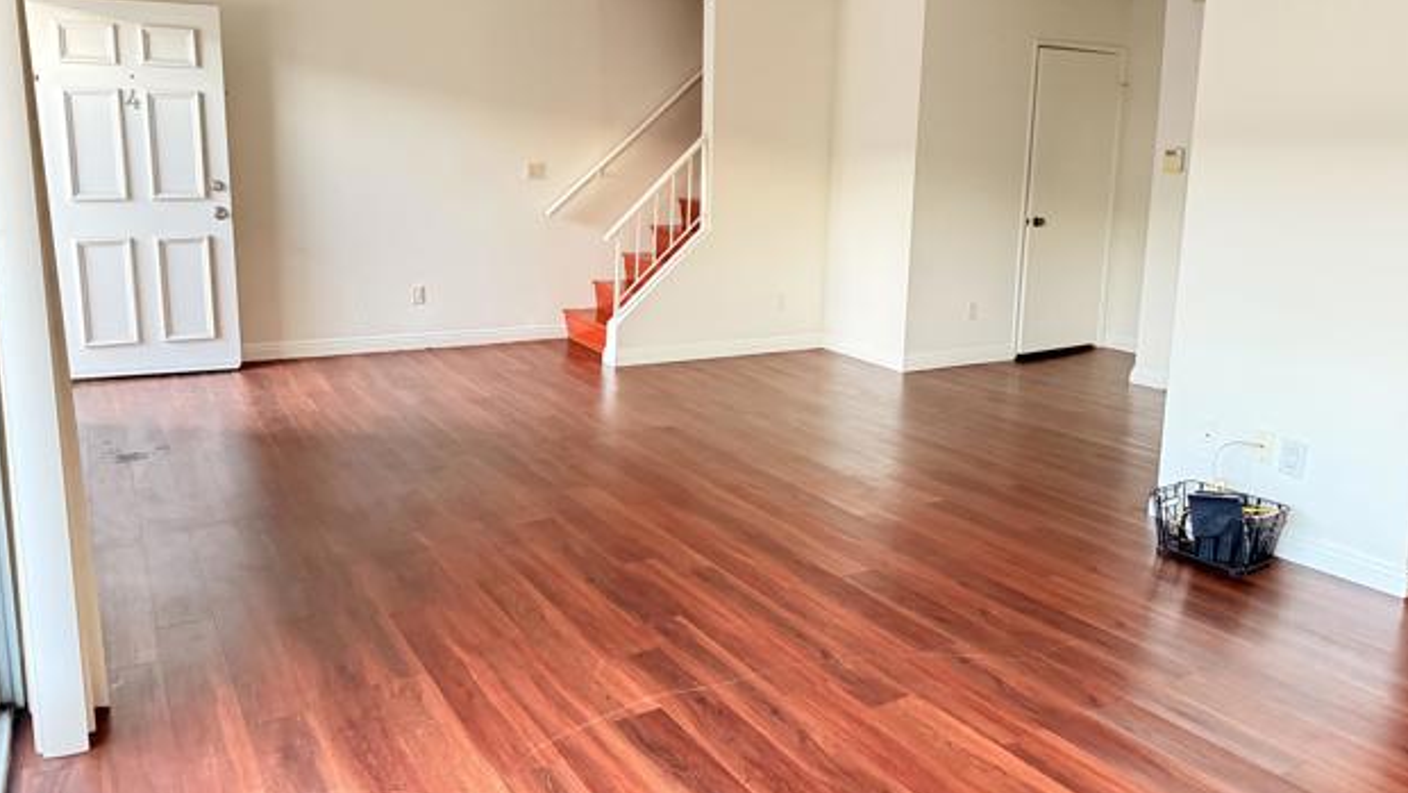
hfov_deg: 69.8
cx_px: 697
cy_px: 320
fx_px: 1008
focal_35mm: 27
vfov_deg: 42.7
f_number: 1.78
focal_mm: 6.76
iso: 1250
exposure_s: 1/30
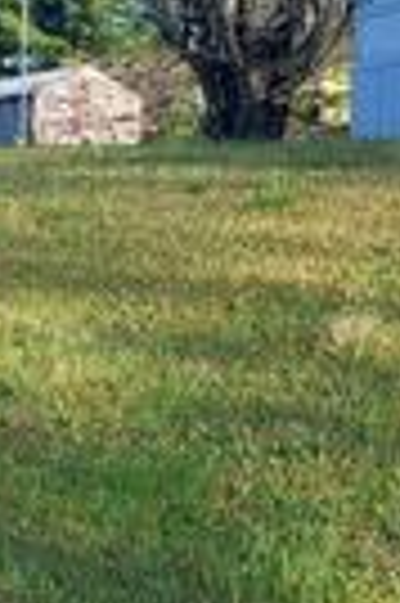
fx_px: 1988
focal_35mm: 119
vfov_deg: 17.1
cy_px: 500
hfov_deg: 10.7
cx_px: -346
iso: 40
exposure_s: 1/895
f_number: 1.8
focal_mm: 5
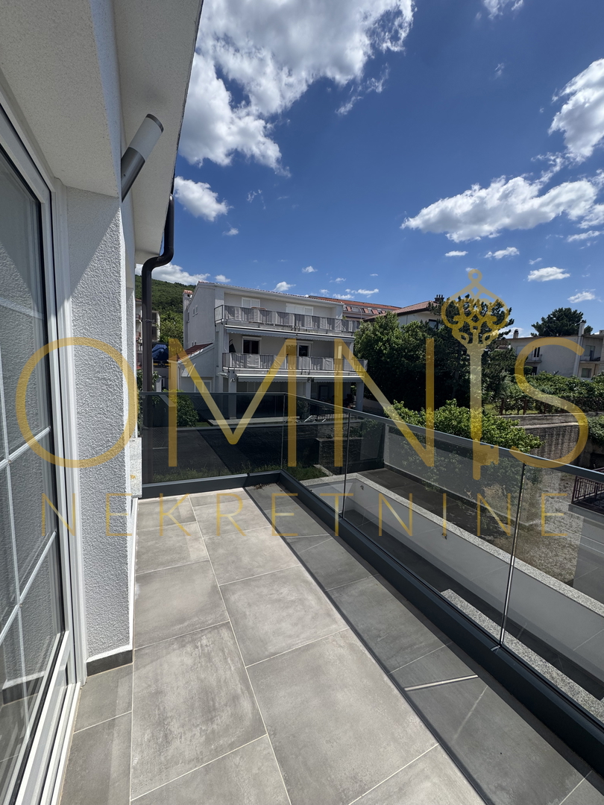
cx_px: 302
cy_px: 402
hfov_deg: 85.7
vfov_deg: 102.1
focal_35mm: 14
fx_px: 326
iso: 50
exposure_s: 1/1832
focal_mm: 2.22
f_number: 2.2
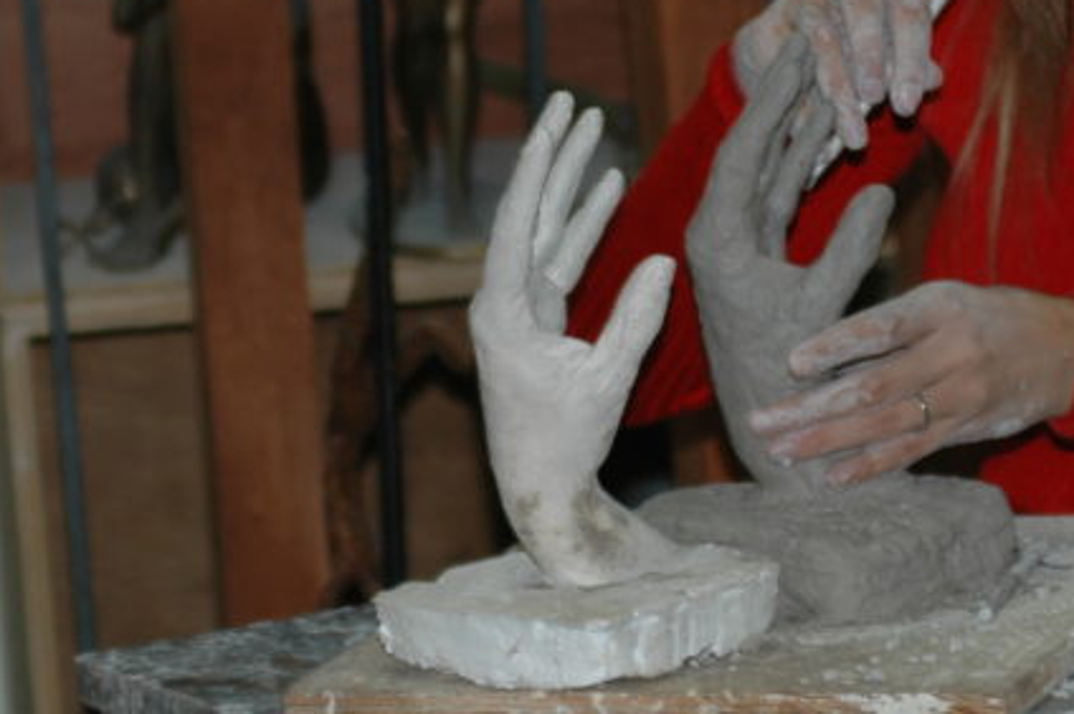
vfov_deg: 5.7
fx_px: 7124
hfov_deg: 8.6
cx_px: 719
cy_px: 300
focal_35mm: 239
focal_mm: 66
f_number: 4.2
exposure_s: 1/60
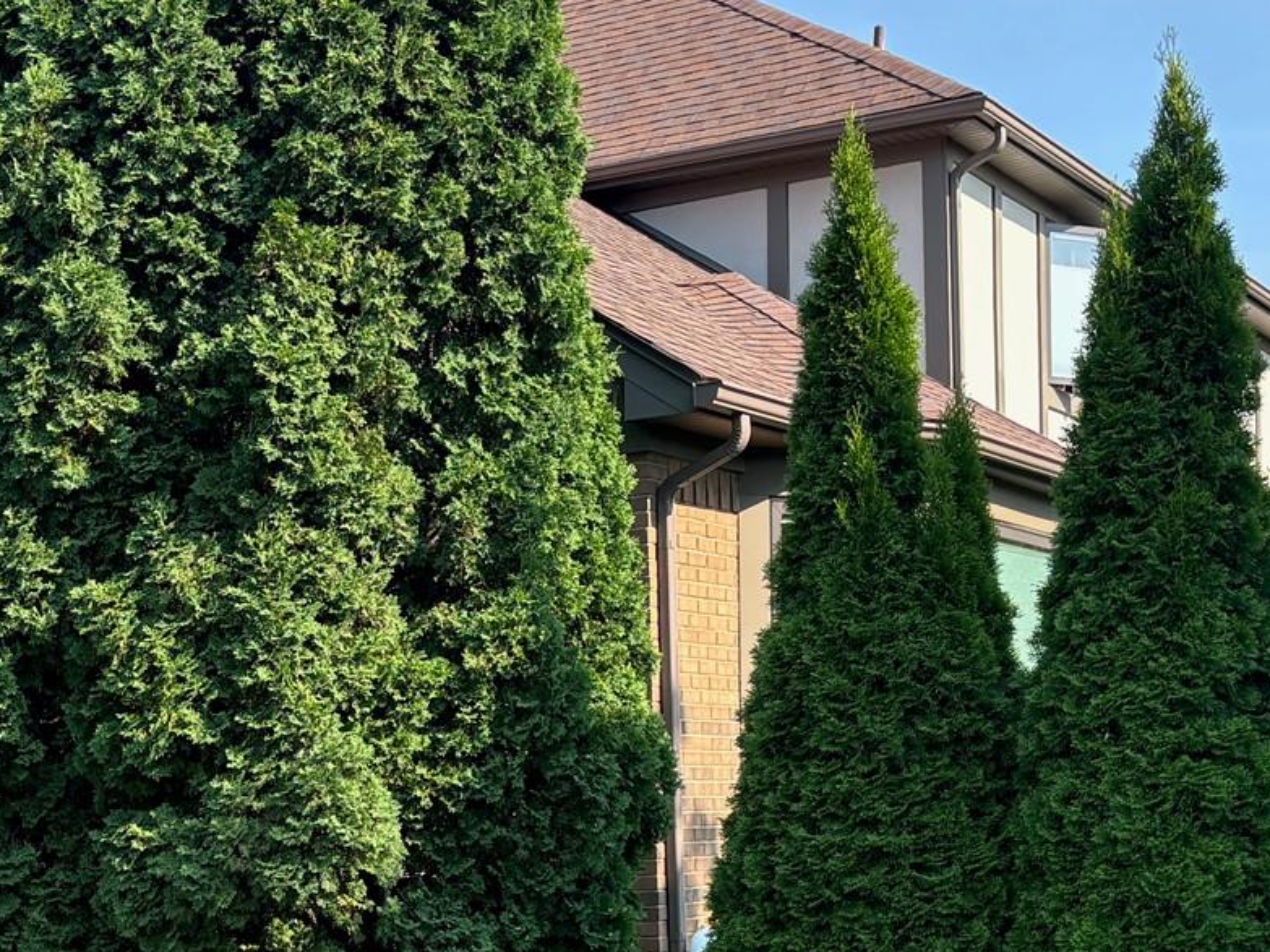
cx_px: 303
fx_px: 2494
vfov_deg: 20.8
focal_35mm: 68
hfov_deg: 28.1
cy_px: 971
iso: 50
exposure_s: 1/837
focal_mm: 5.96
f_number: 1.6
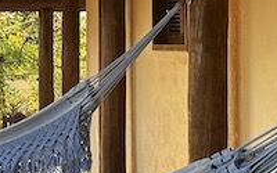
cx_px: 48
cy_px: 40
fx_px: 830
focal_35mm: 110
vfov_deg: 11.9
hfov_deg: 18.7
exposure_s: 1/197
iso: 40
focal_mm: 5.7
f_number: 1.5
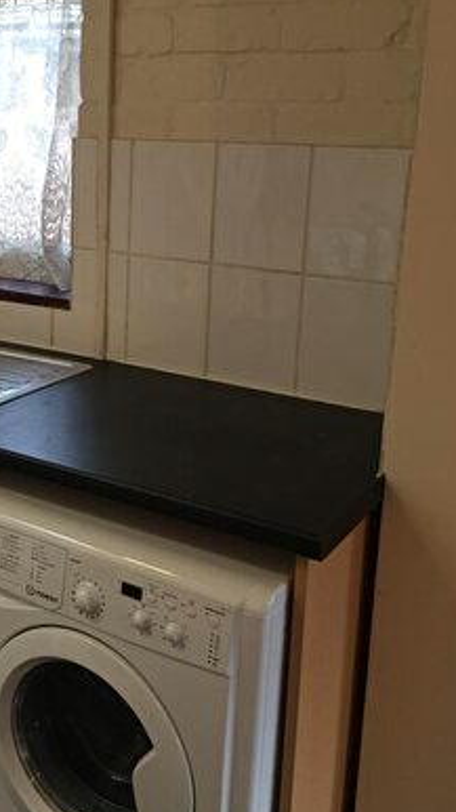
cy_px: 346
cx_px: 71
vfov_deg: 47.2
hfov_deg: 27.0
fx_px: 925
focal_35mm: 43
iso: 160
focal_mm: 4.15
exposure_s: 1/33
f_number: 2.2
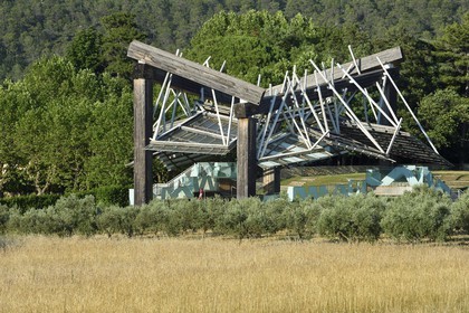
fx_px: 2215
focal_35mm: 170
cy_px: 156
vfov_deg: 8.1
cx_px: 234
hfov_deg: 12.1
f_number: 11
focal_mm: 170
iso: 200
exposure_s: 1/250
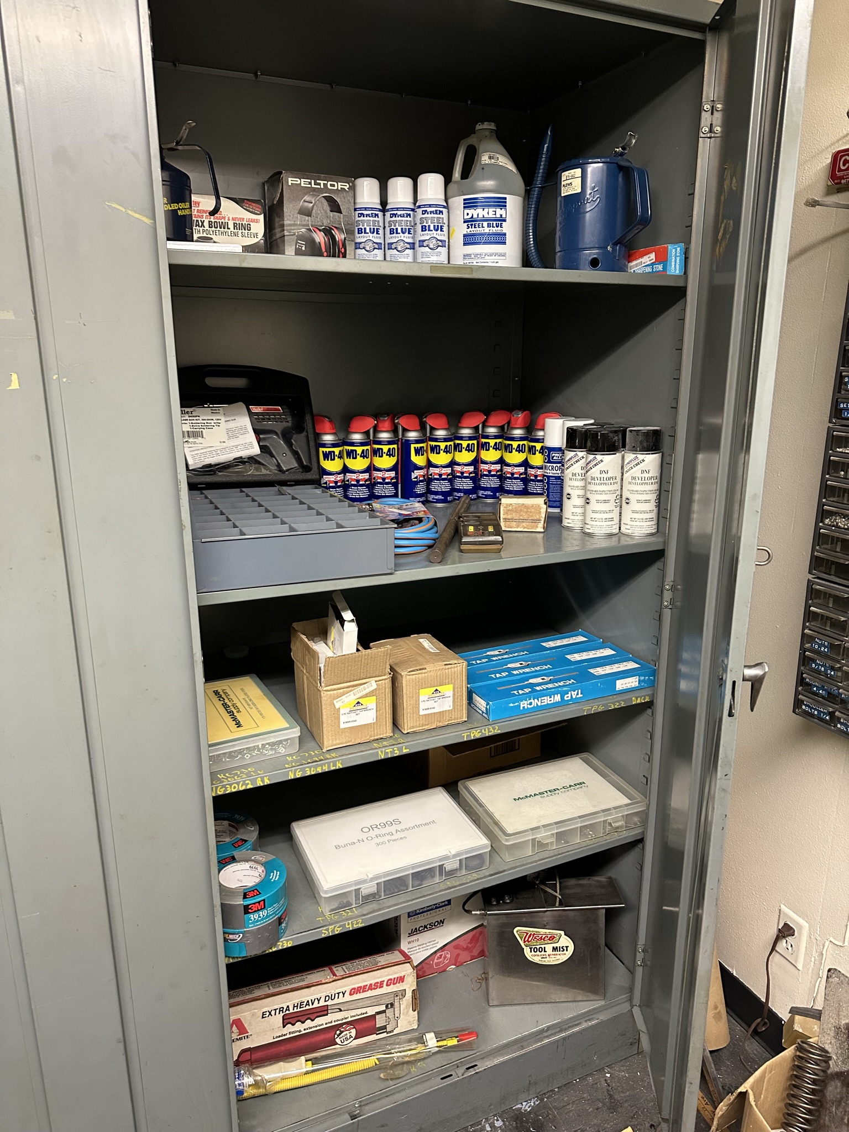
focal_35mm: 24
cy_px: 566
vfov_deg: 71.6
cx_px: 424
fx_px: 785
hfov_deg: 56.8
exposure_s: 1/60
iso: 400
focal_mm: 6.86
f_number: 1.78
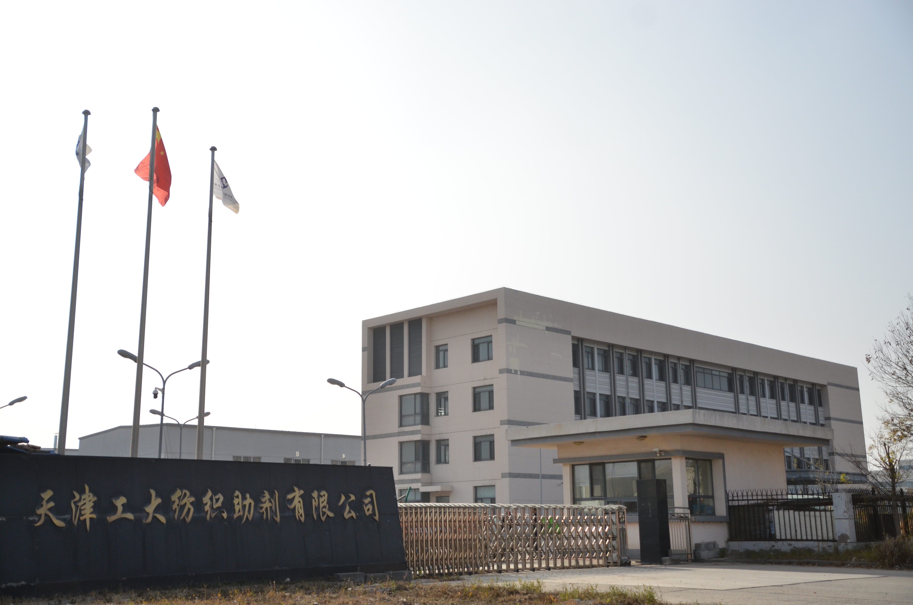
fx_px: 987
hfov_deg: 49.6
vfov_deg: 34.1
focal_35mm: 39
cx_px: 456
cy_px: 302
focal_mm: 26
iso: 500
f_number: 3.8
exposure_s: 1/8000
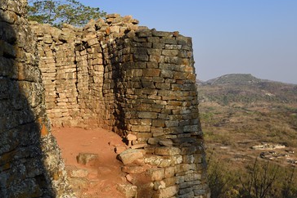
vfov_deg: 30.5
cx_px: 158
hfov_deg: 44.5
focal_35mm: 44
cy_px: 102
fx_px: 363
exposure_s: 1/100
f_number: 14
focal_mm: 38
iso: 200
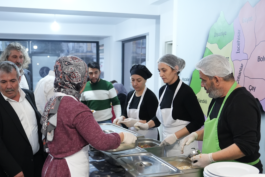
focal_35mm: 43
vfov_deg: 30.7
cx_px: 119
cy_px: 131
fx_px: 317
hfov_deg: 45.4
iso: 4000
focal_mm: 28
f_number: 2.8
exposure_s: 1/100
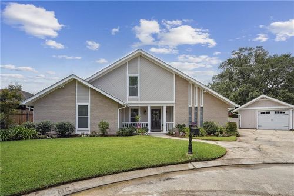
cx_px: 147
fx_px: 155
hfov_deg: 86.9
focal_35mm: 19
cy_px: 98
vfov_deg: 64.5
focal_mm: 19
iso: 800
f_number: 11
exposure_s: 1/800
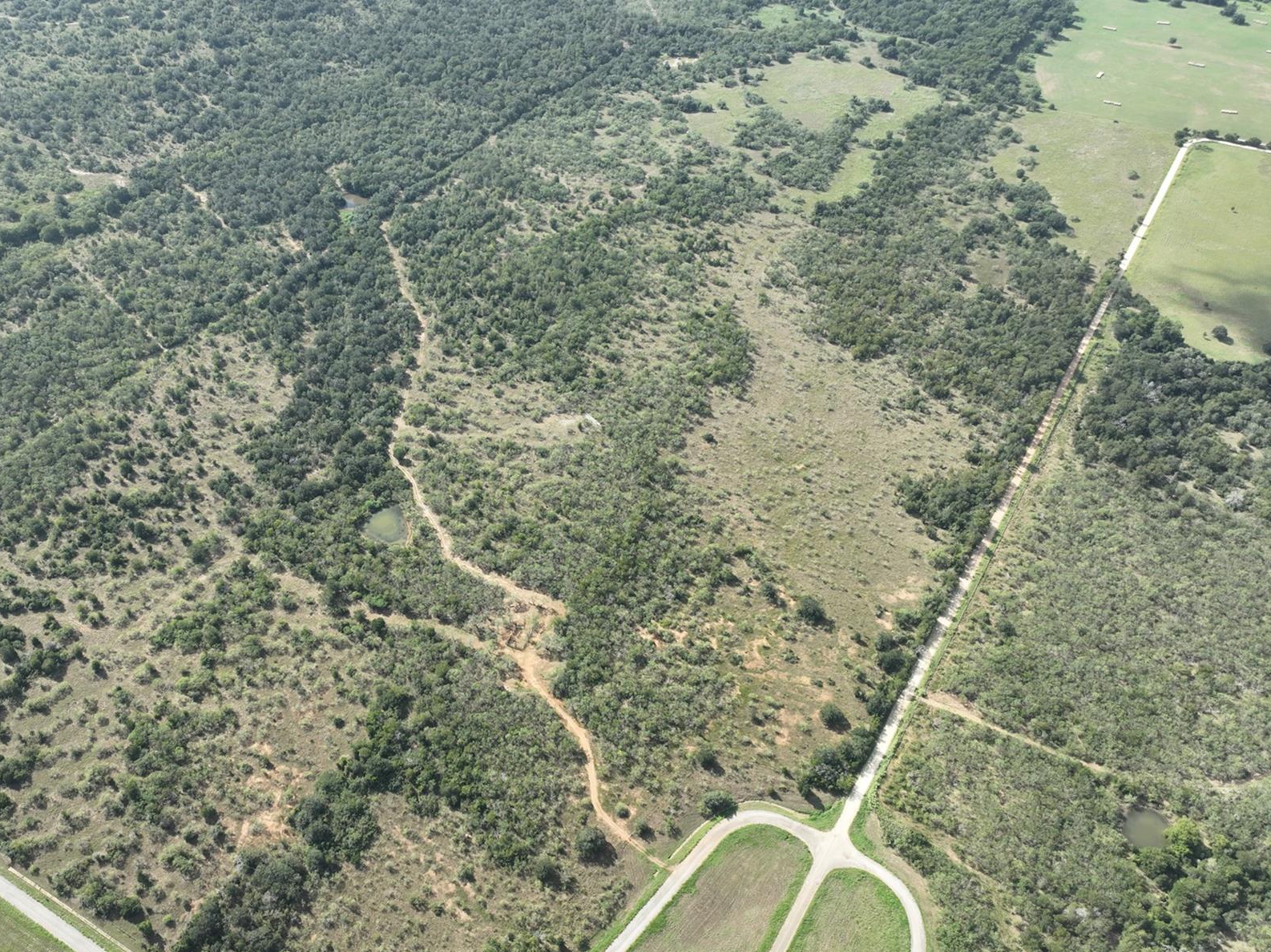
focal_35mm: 31
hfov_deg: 57.6
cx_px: 470
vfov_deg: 45.3
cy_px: 525
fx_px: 1138
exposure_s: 1/800
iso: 100
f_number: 2.8
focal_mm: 12.29
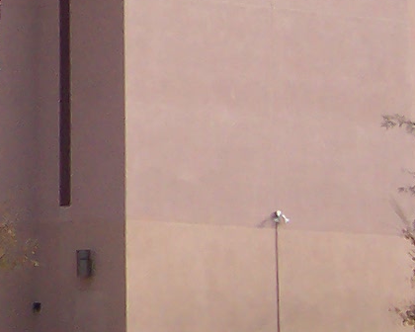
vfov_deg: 8.9
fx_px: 2088
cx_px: -442
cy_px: -163
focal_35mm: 170
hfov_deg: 10.4
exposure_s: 1/350
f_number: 4
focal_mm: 5.6
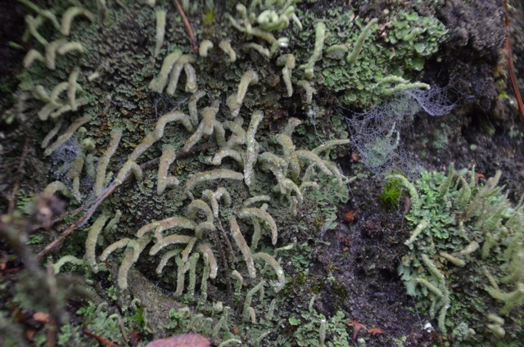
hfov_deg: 17.5
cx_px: 262
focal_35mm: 117
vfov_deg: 11.7
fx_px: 1700
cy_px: 174
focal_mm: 78
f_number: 5.6
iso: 1400
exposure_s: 1/125
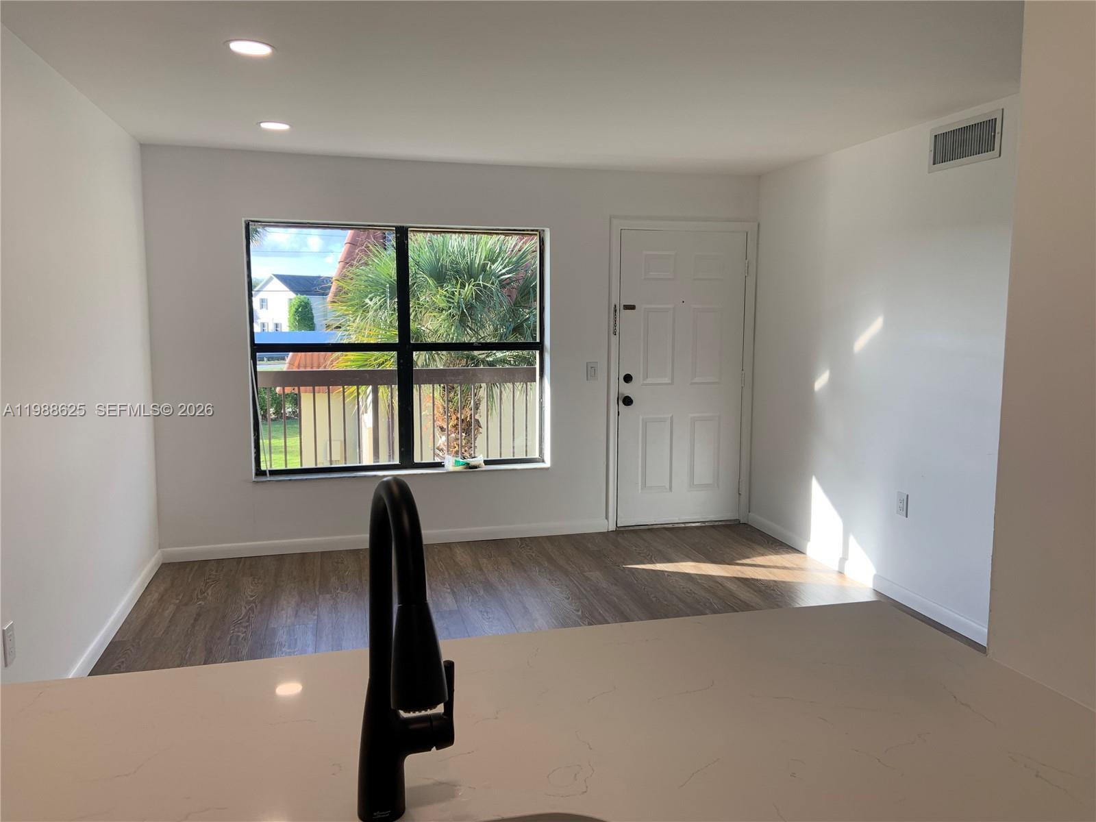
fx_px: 823
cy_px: 411
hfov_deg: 67.3
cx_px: 548
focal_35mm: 26
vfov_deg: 53.1
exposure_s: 1/165
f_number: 1.8
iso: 25
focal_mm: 4.25
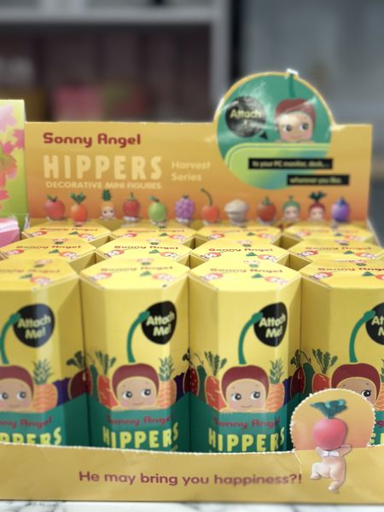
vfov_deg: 39.7
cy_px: 256
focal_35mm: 48
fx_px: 710
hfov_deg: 30.3
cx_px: 192
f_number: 1.78
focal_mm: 6.86
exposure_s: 1/546
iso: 80
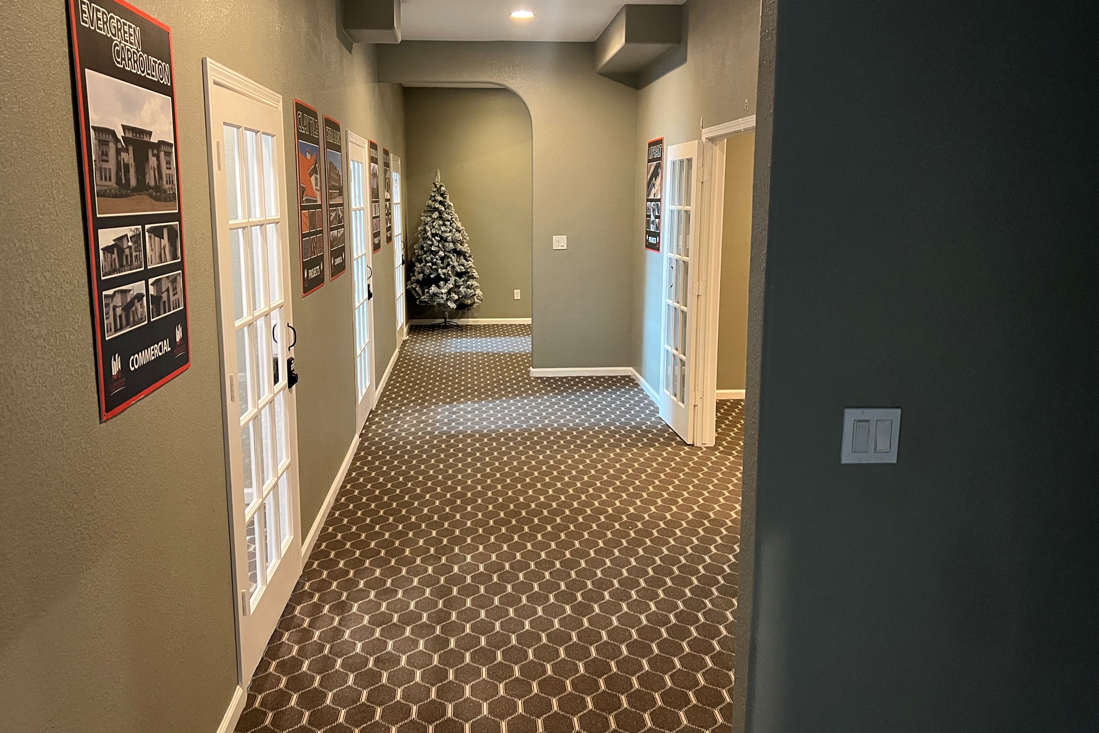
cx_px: 533
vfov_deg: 46.3
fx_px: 855
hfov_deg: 65.5
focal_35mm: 28
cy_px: 323
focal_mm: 5.7
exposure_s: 1/60
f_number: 1.5
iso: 500
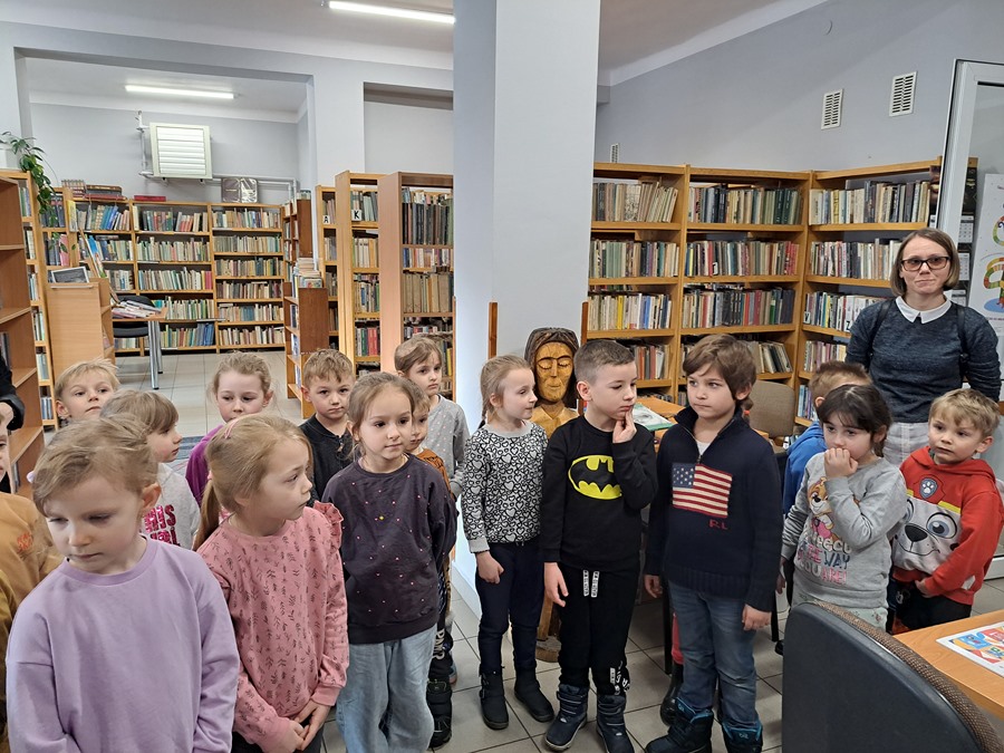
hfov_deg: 71.6
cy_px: 376
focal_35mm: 24
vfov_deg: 56.8
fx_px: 696
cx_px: 502
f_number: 1.8
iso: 160
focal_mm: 5.23
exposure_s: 1/50
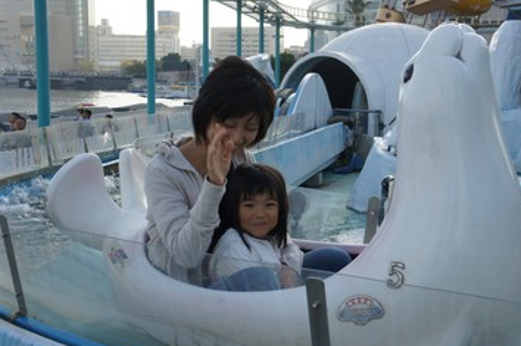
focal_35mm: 53
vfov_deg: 25.6
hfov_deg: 37.8
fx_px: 760
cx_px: 284
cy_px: 181
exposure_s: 1/160
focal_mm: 31
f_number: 8
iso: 200
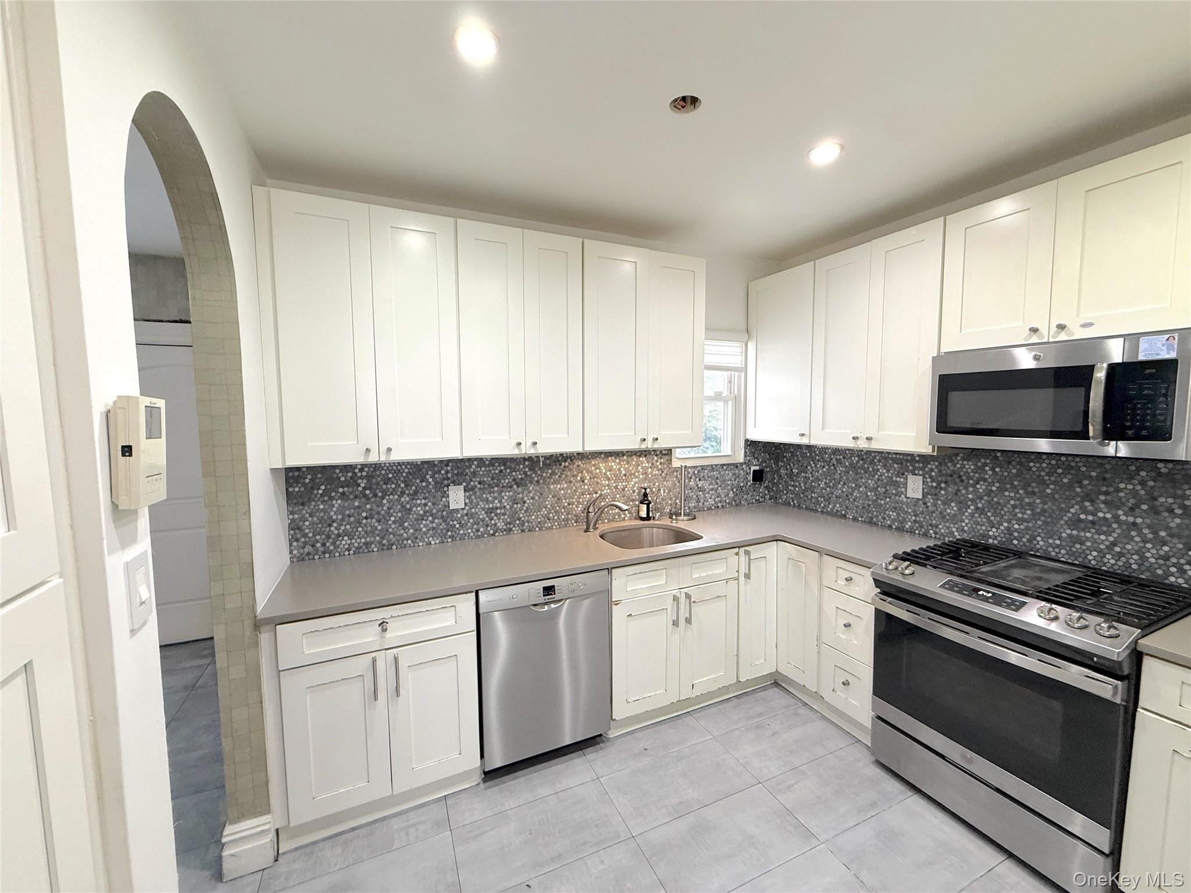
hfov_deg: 102.1
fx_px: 482
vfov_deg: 85.7
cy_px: 446
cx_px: 596
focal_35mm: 14
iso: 200
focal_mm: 2.22
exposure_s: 1/60
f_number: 2.2
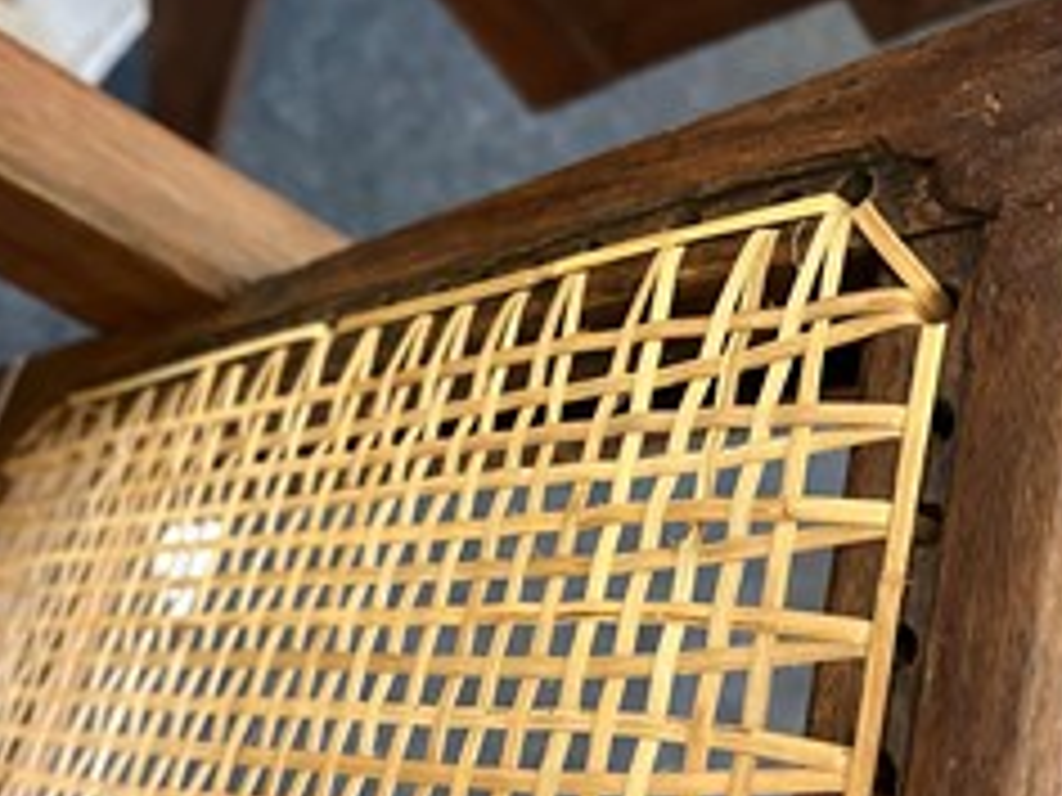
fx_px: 1350
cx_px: 518
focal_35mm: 44
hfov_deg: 42.9
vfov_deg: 32.9
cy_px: 414
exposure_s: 1/50
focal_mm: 5.1
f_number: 1.6
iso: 400
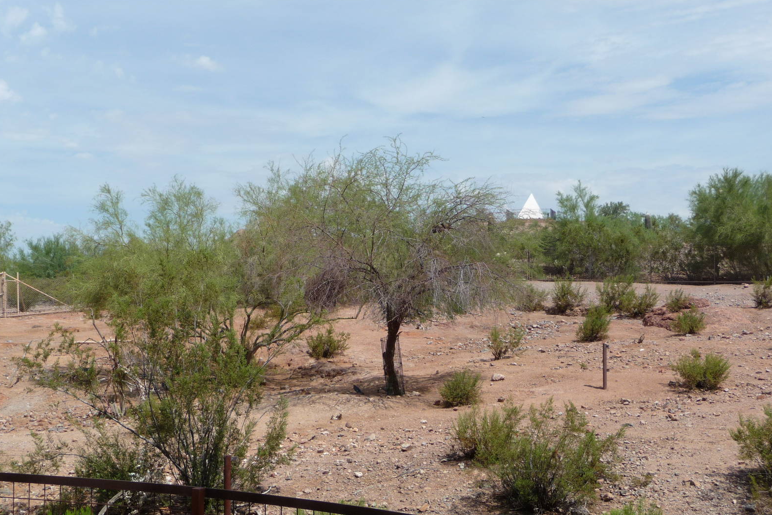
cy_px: 288
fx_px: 1137
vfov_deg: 25.5
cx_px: 381
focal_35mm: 53
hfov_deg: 37.5
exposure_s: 1/1000
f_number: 4.2
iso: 100
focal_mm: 8.5
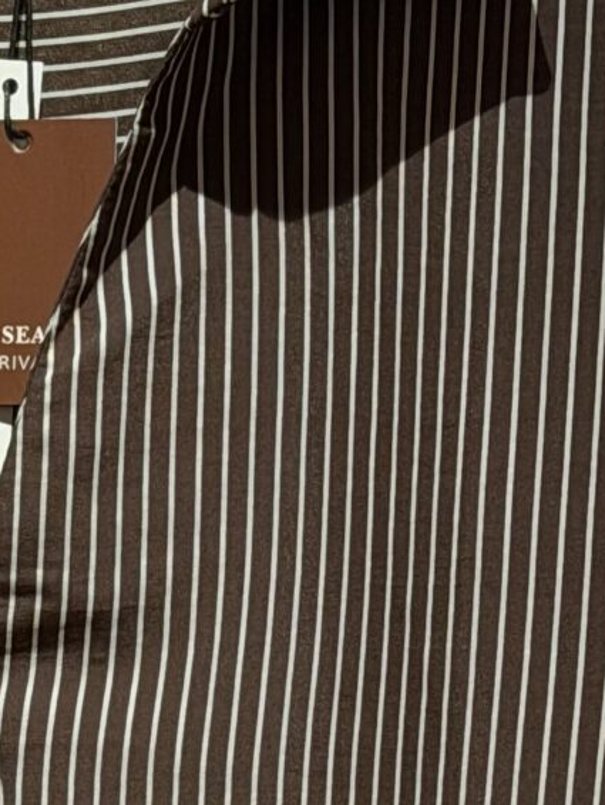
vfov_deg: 9.0
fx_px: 5053
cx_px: -320
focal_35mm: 217
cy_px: 932
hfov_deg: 6.7
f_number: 1.78
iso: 100
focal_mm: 6.76
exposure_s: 1/50
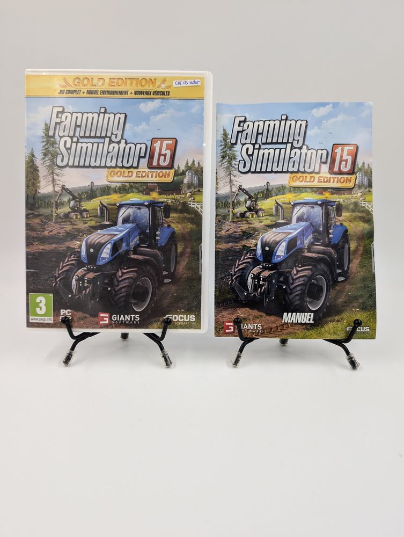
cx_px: 202
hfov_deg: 56.9
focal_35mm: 24
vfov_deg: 71.5
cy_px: 268
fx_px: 373
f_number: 1.68
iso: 51
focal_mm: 6.9
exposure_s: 1/49.6
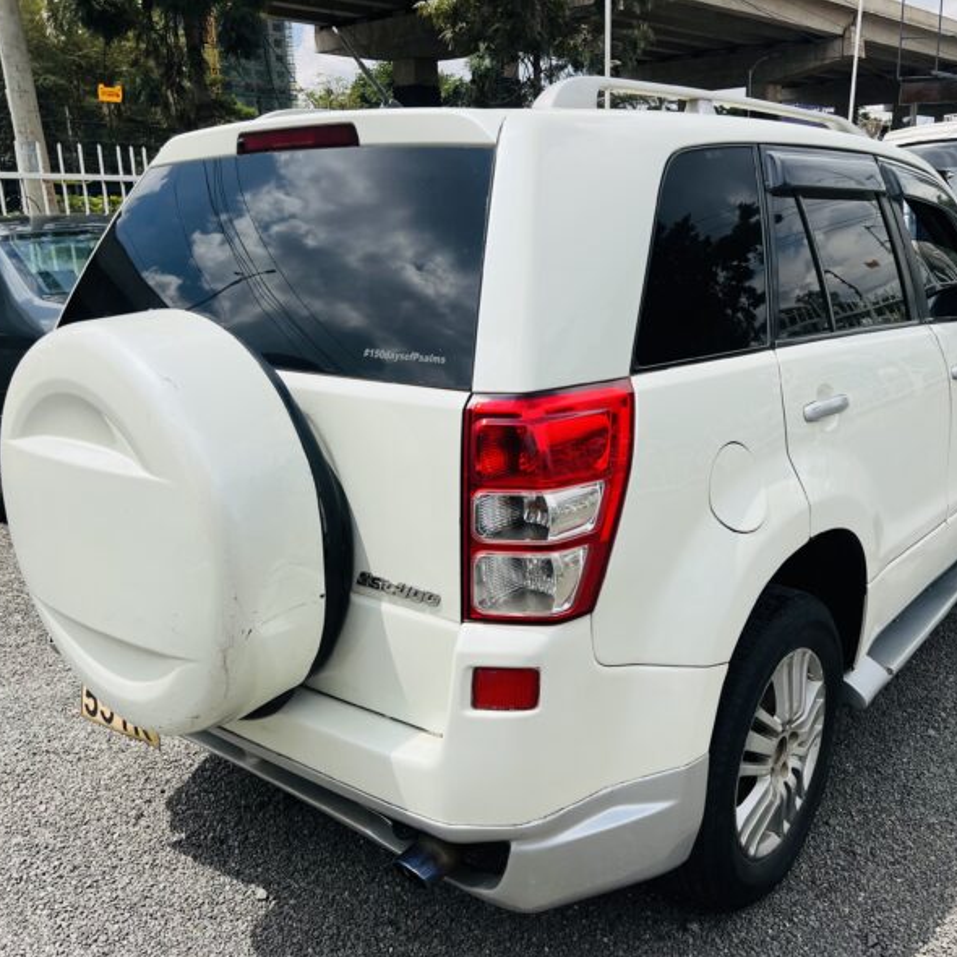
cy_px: 483
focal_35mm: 31
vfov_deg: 52.5
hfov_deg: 52.4
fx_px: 970
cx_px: 545
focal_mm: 5.7
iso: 50
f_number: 1.5
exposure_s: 1/5319
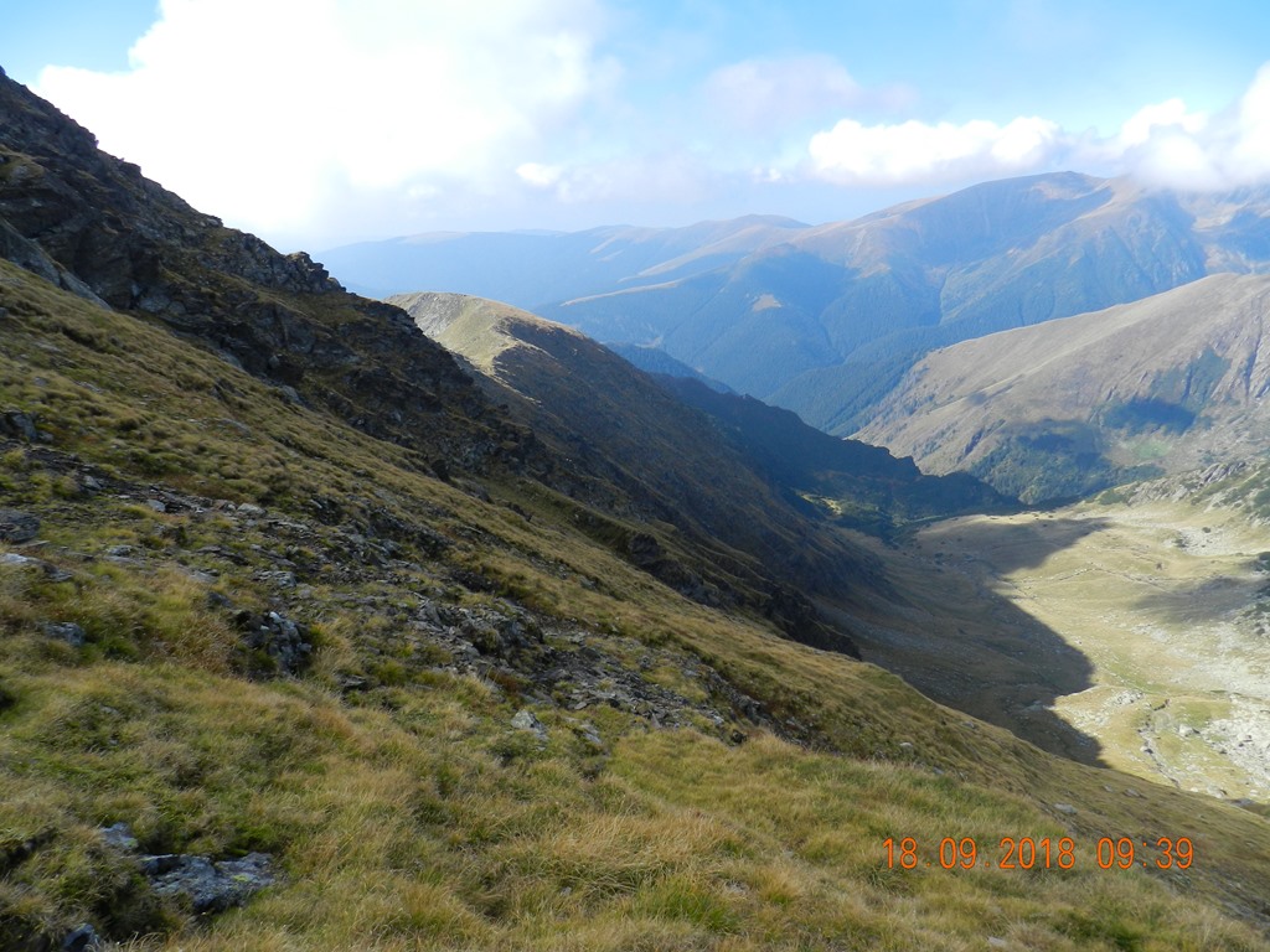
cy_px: 476
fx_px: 844
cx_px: 635
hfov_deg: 73.9
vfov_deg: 58.9
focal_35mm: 23
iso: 160
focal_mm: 4
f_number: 3.4
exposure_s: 1/800
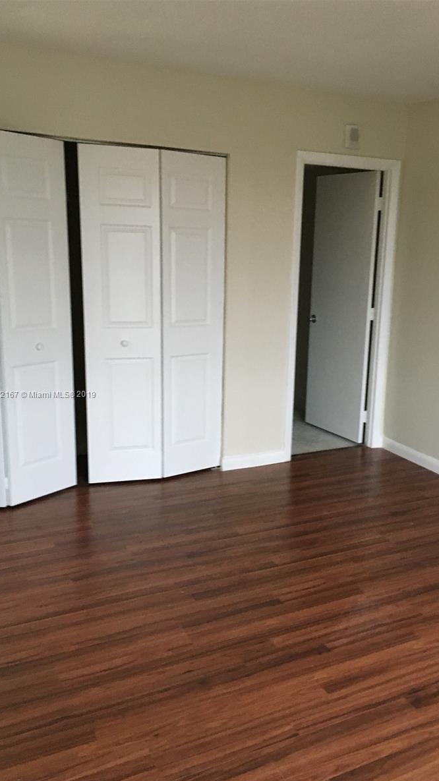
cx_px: 271
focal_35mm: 32
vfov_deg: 61.0
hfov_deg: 36.5
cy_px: 395
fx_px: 663
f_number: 2.2
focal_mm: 4.15
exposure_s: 1/17
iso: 200
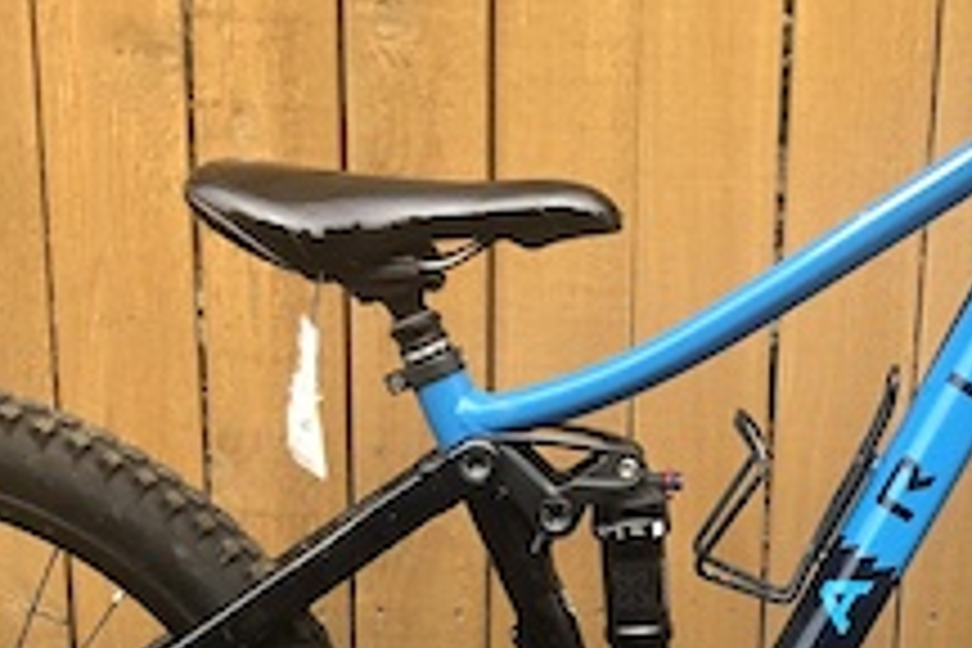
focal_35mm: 108
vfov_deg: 12.4
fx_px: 2916
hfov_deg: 18.7
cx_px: 814
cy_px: 752
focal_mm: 3.99
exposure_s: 1/202
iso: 20
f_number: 1.8
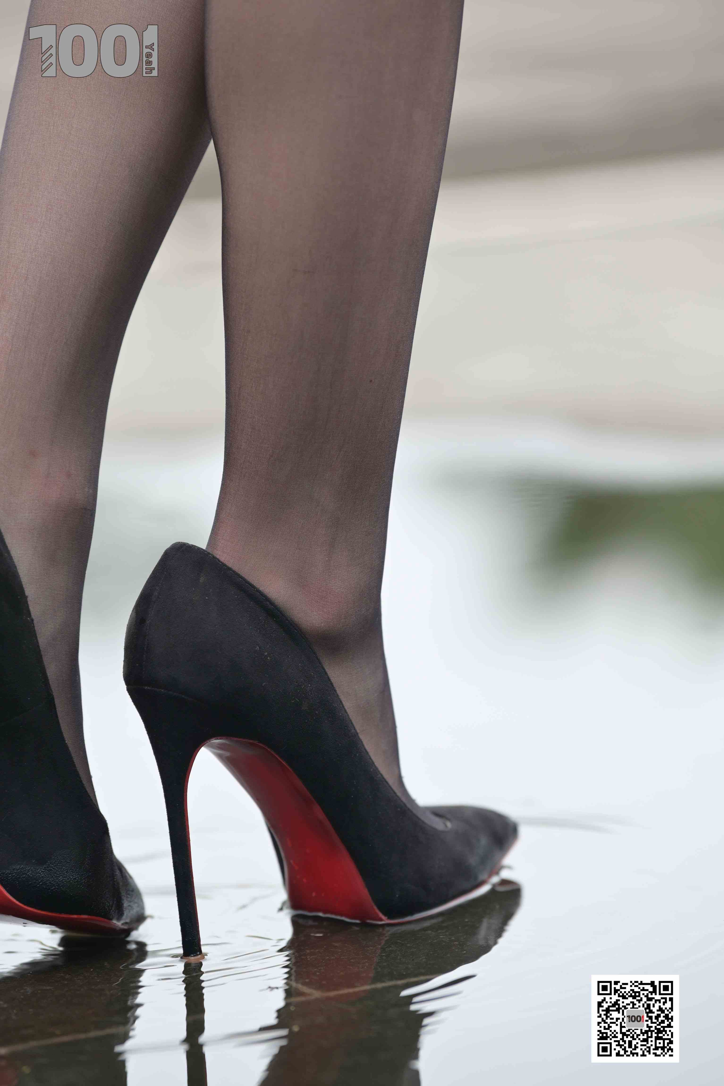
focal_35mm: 200
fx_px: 6032
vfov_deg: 10.3
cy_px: 543
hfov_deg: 6.9
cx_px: 362
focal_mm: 200
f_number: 4
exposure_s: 1/320
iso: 200
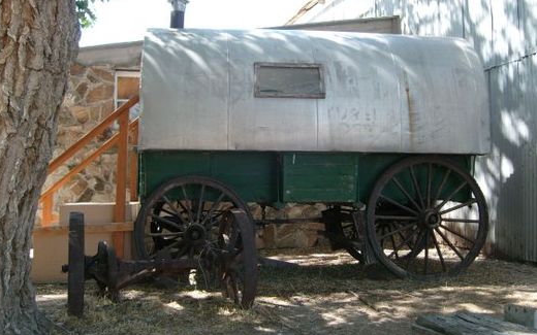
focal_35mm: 38
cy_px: 132
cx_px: 271
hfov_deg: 51.5
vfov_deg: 33.5
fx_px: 556
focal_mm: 5.8
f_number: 2.8
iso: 80
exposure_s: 1/250
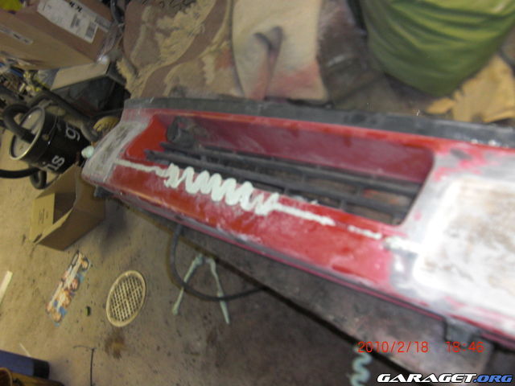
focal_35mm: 33
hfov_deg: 55.4
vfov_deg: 42.9
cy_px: 193
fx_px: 491
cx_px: 258
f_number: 2.7
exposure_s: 1/30
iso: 200
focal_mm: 5.8
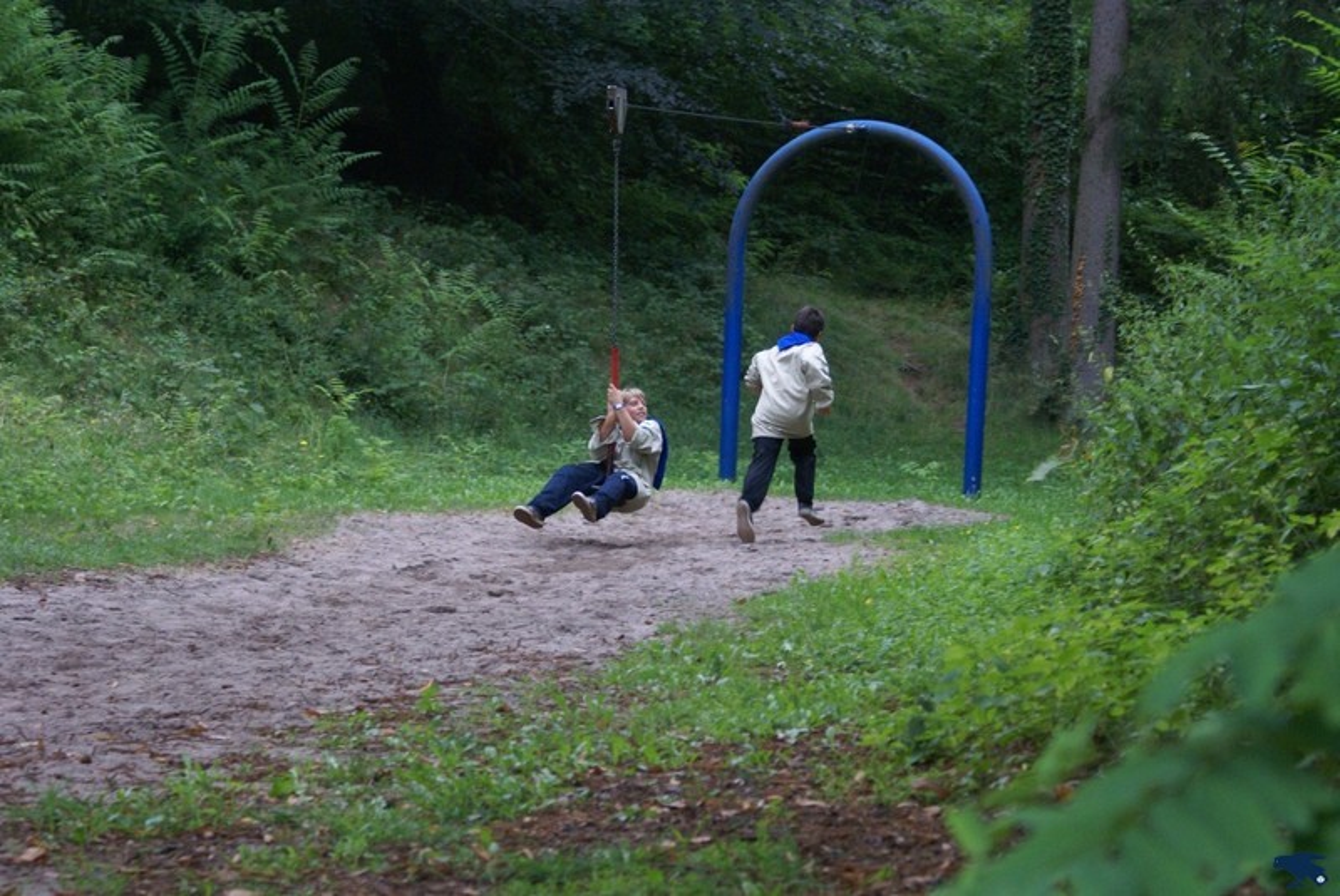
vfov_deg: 13.1
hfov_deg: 19.4
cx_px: 670
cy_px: 448
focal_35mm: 105
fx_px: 3912
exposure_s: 1/100
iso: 800
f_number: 5.6
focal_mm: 70
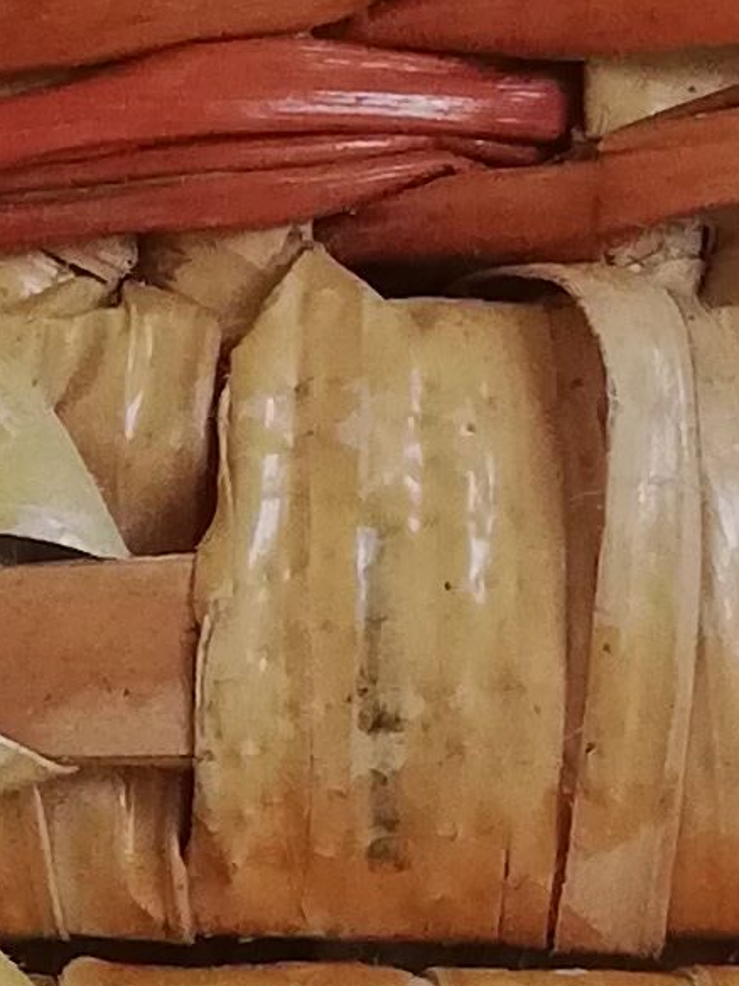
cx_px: -334
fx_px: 5835
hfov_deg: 7.1
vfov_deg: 9.5
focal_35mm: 205
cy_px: 1295
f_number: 2.2
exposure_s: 1/33.3
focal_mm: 3.81
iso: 125
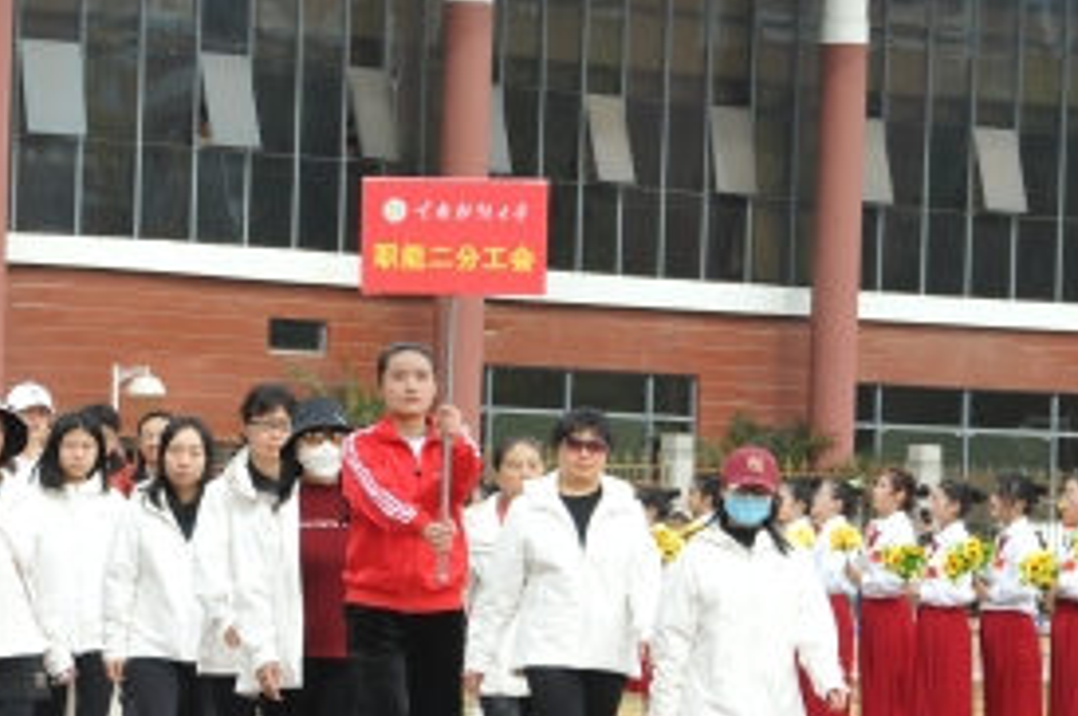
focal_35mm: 241
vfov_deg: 5.7
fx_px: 7208
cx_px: 307
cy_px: 401
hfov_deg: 8.5
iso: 1250
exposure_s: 1/500
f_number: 11
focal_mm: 80
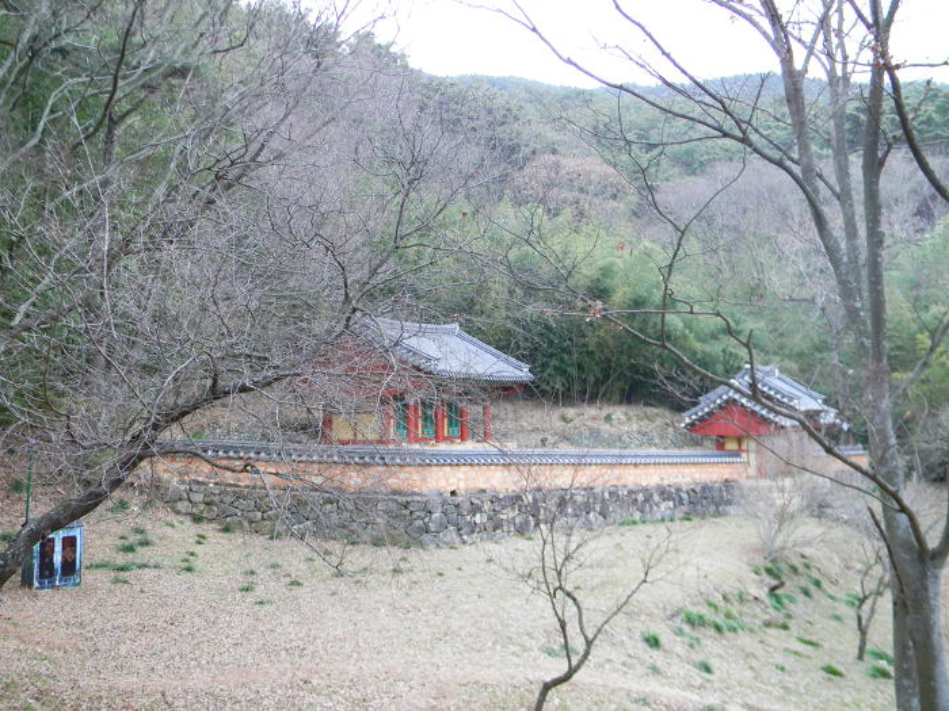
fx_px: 987
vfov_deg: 39.7
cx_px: 474
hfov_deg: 51.4
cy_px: 356
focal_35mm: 36
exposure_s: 1/7.9
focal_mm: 6.4
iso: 237
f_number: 3.7
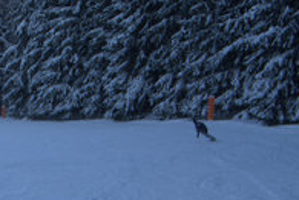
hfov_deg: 19.2
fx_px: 855
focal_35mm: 103
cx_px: -5
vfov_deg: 13.3
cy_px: 146
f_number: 8
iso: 200
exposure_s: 1/250
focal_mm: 28
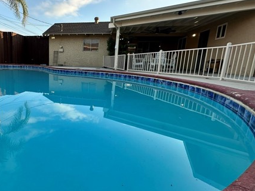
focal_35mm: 21
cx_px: 73
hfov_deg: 75.0
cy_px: 91
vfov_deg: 63.4
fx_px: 155
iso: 40
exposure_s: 1/344
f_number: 2.2
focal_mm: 2.22
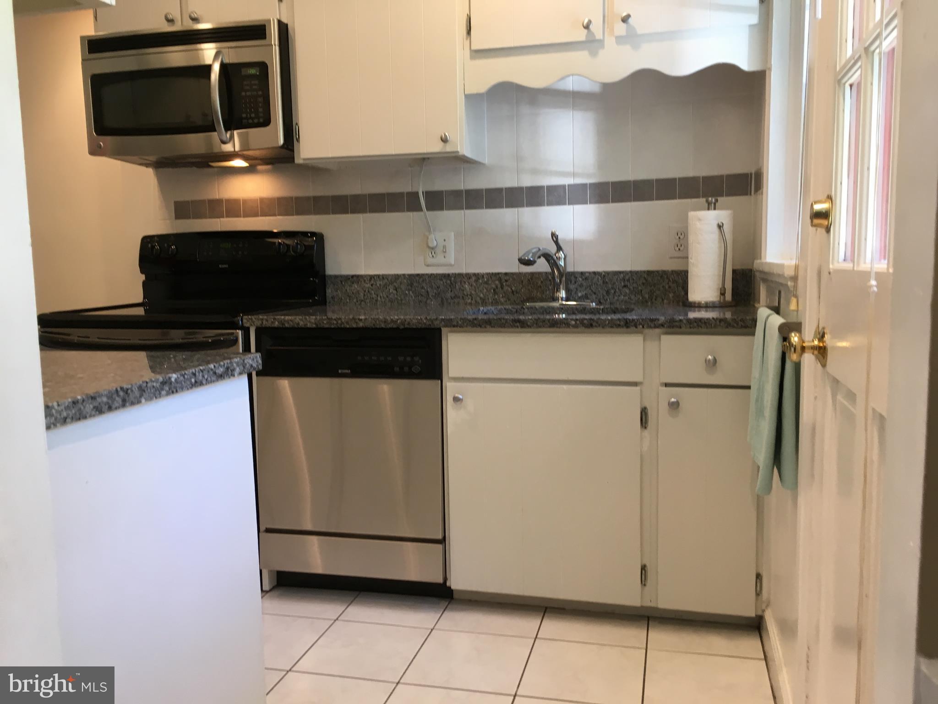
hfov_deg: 61.7
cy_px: 352
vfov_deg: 48.2
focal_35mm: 29
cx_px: 469
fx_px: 786
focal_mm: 4.15
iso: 50
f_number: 2.2
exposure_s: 1/30
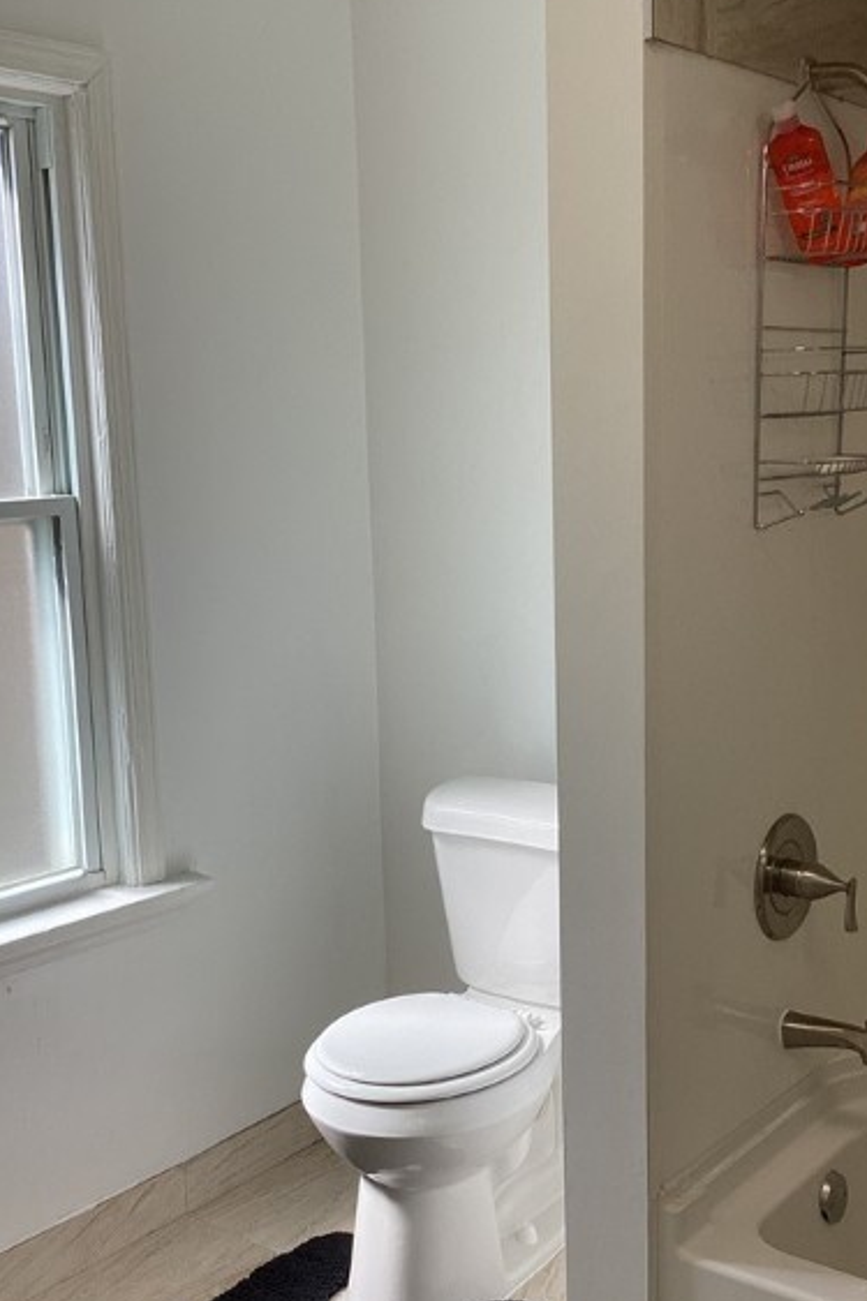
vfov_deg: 44.4
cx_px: 439
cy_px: 742
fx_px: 1590
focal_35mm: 44
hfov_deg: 30.5
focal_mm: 3.3
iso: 25
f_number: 2.4
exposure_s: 1/120
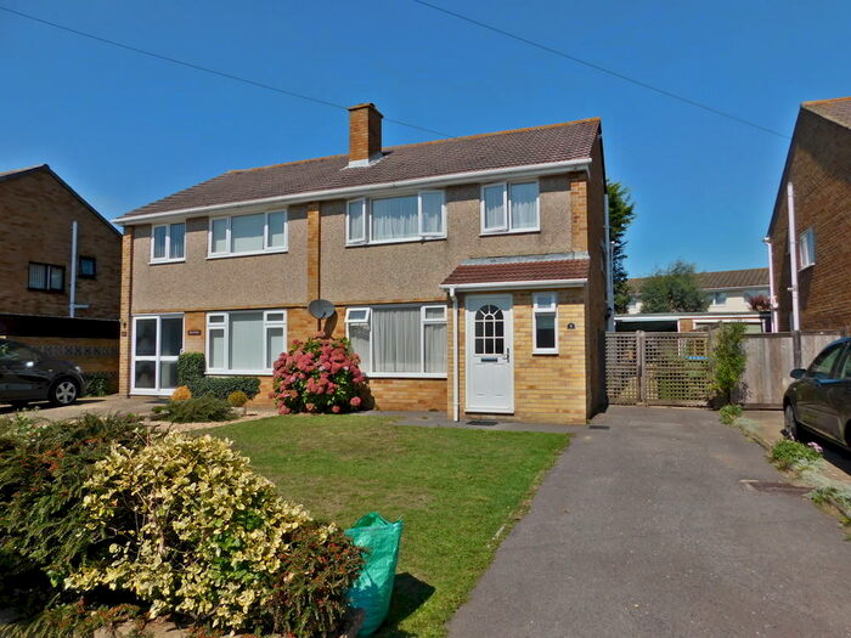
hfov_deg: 73.9
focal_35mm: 23
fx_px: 565
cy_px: 319
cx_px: 426
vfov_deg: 58.9
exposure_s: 1/800
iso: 125
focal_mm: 4
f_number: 6
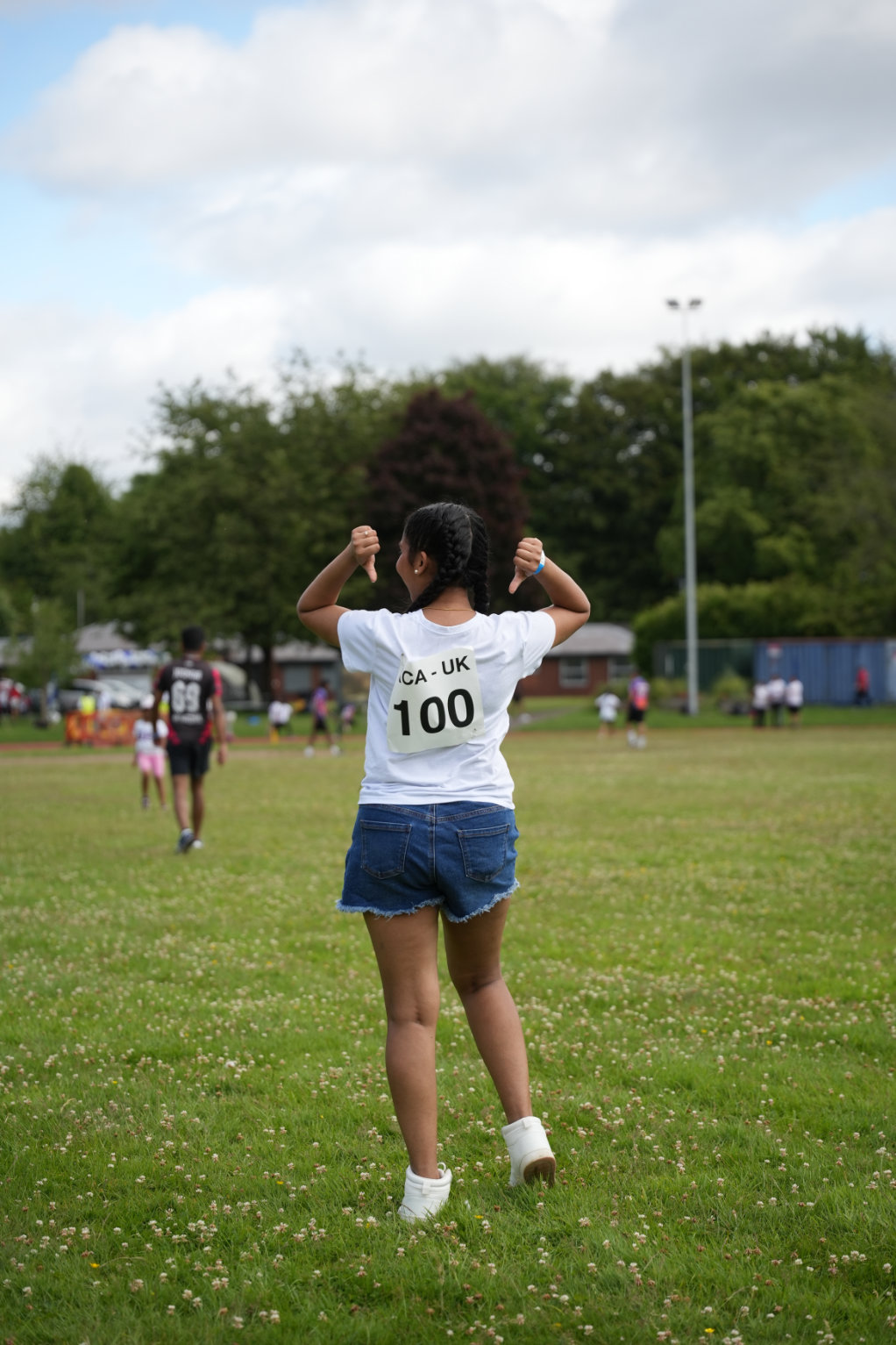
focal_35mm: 70
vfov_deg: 28.8
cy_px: 672
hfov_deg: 19.5
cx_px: 448
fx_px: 2613
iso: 250
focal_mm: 70
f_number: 2.8
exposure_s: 1/2500
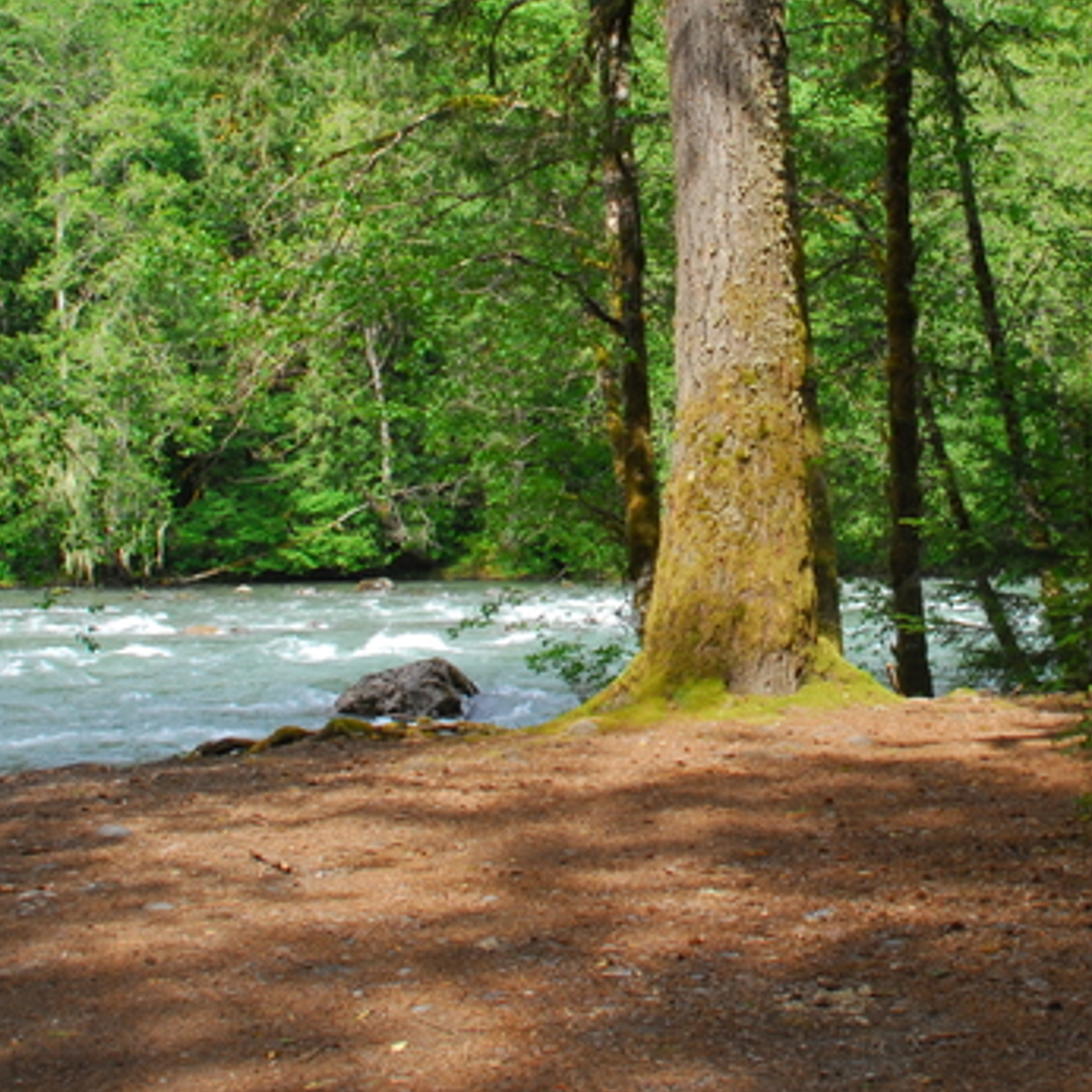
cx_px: 805
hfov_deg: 28.7
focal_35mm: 59
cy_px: 327
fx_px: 2106
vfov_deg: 28.8
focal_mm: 20
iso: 200
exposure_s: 1/125
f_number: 6.3
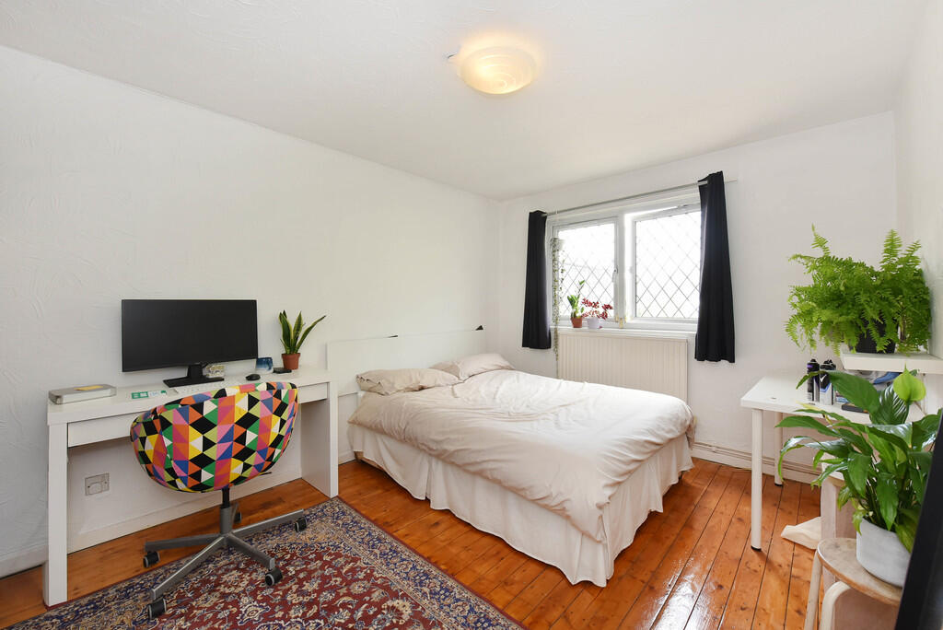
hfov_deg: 104.2
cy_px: 315
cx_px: 472
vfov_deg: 81.3
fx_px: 367
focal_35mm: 14
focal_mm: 14
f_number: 8
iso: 400
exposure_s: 1/30
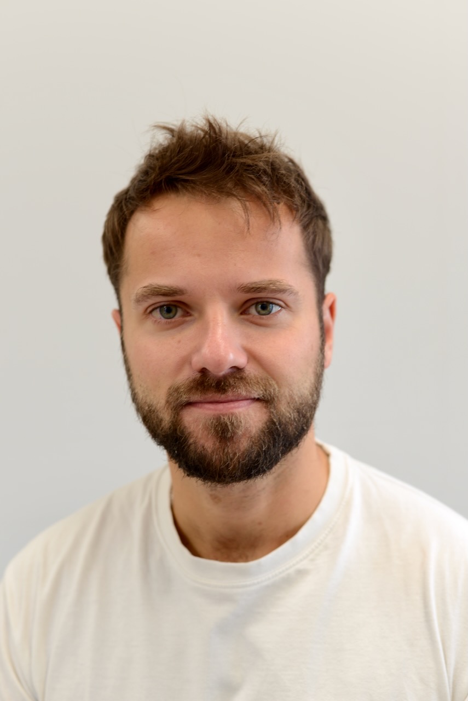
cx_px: 234
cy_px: 350
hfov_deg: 27.0
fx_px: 974
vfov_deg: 39.6
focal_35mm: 50
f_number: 3.5
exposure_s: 1/20
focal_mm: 50
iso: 160
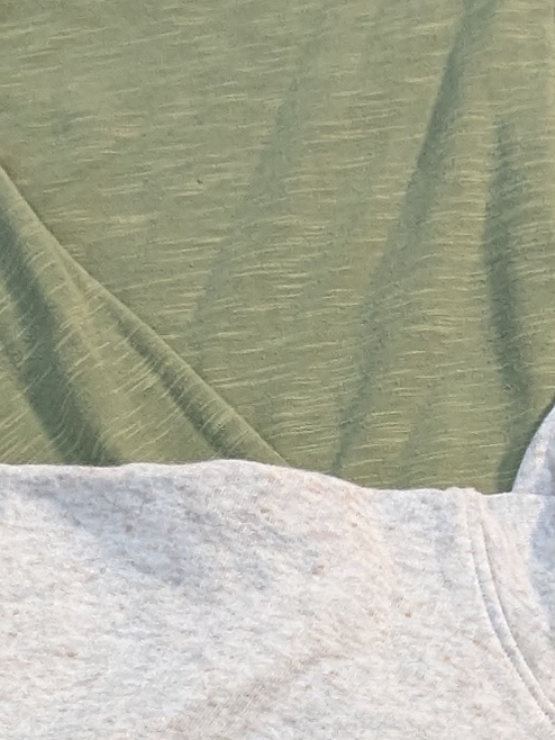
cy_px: 1028
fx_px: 2094
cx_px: 347
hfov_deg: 15.1
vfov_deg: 18.3
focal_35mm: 98
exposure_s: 1/25
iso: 60
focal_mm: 2.35
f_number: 2.2
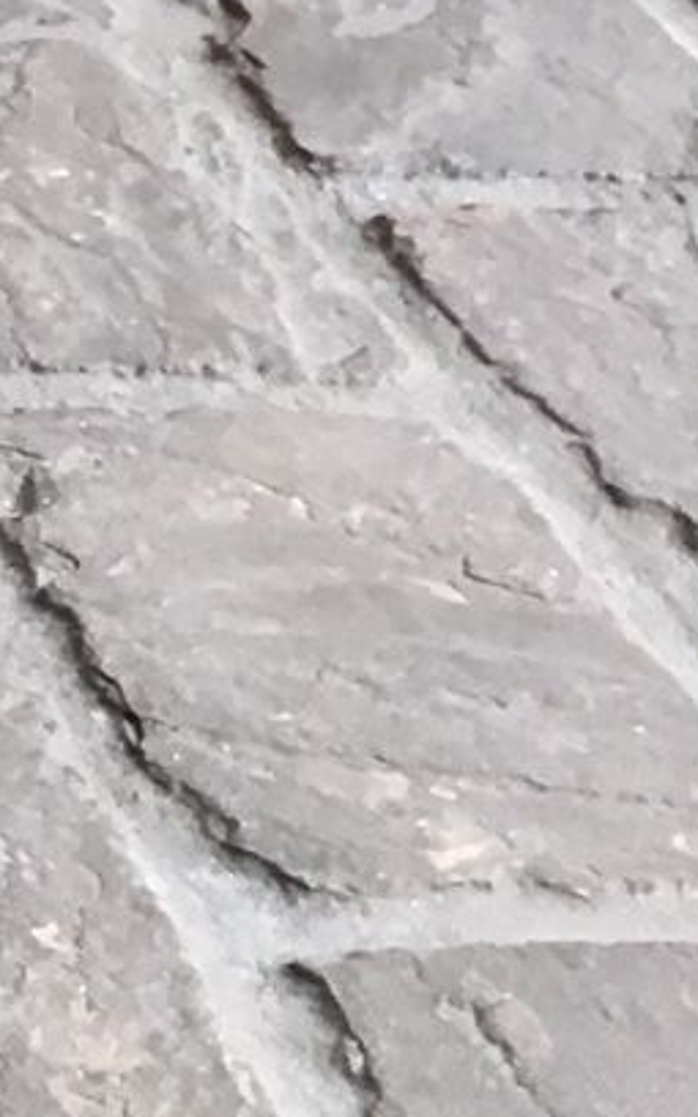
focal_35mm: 152
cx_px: -1355
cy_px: -1076
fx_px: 4626
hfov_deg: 7.6
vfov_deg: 12.3
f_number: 2.2
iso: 100
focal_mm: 4.15
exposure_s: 1/33
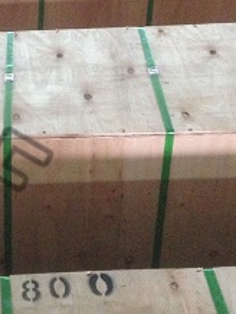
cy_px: 91
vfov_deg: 21.8
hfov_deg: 16.1
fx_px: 807
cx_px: -34
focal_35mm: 89
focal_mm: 4.12
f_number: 2.4
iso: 400
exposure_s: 1/15
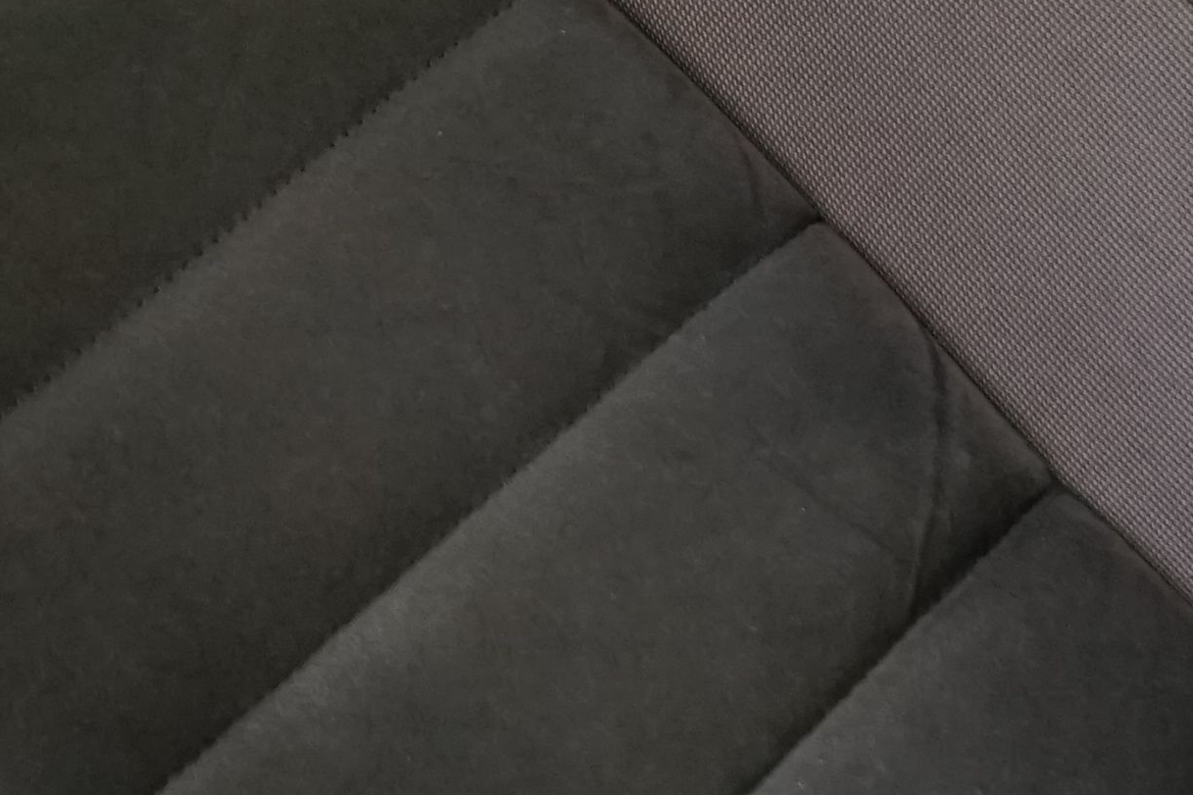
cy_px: -946
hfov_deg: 14.3
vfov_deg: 8.9
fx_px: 4738
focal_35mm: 143
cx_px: 296
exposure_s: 1/20
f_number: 5.6
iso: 2000
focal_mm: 29
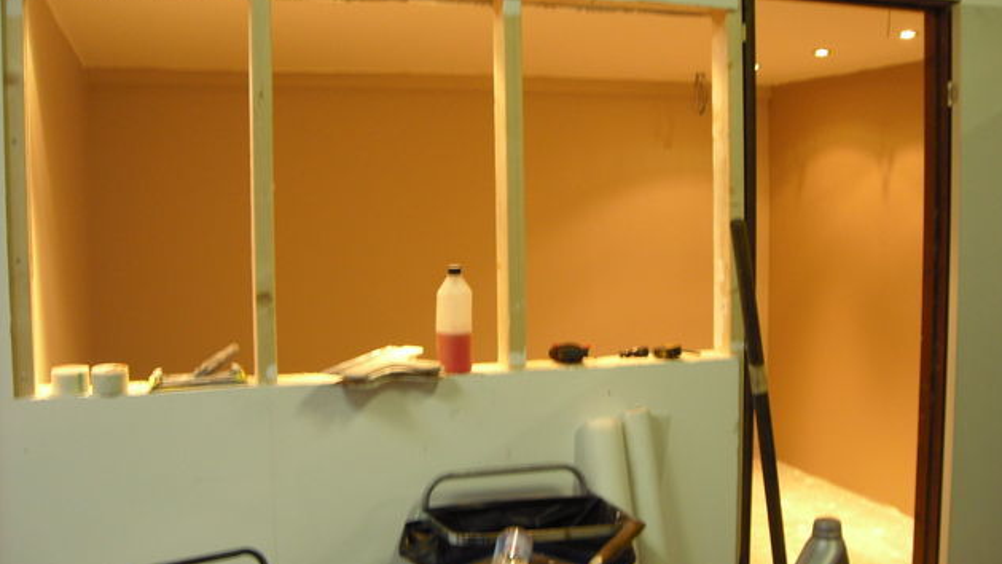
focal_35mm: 41
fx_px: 1089
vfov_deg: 29.0
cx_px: 508
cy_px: 257
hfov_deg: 49.4
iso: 200
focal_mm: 6.2
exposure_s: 1/8
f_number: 2.7
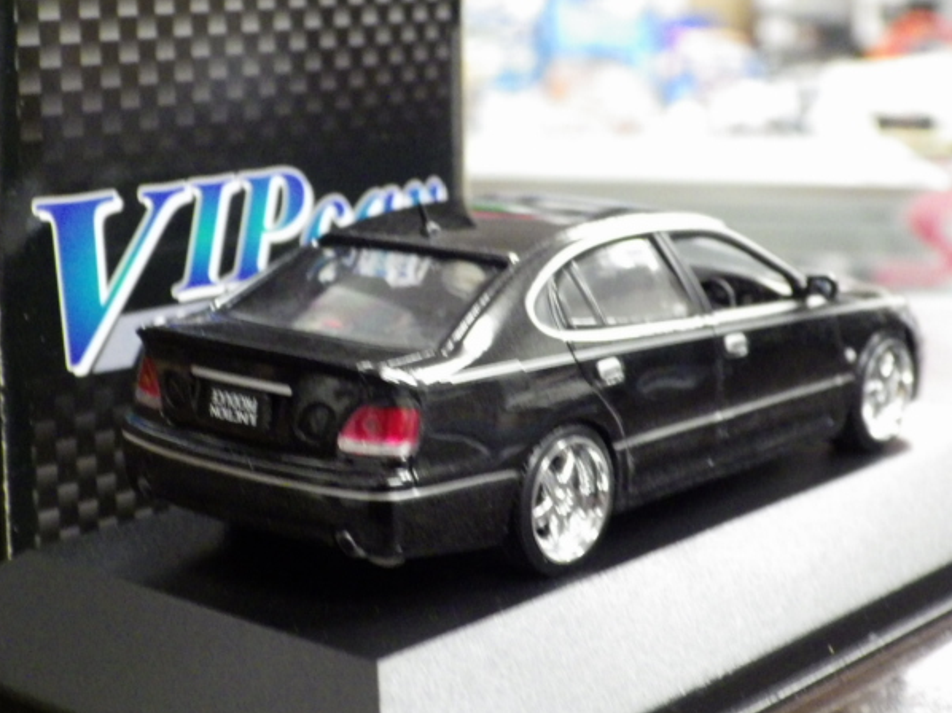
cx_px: 444
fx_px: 2089
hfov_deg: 25.7
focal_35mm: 76
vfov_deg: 19.4
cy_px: 341
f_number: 4.2
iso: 1600
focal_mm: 12.8
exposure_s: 1/25
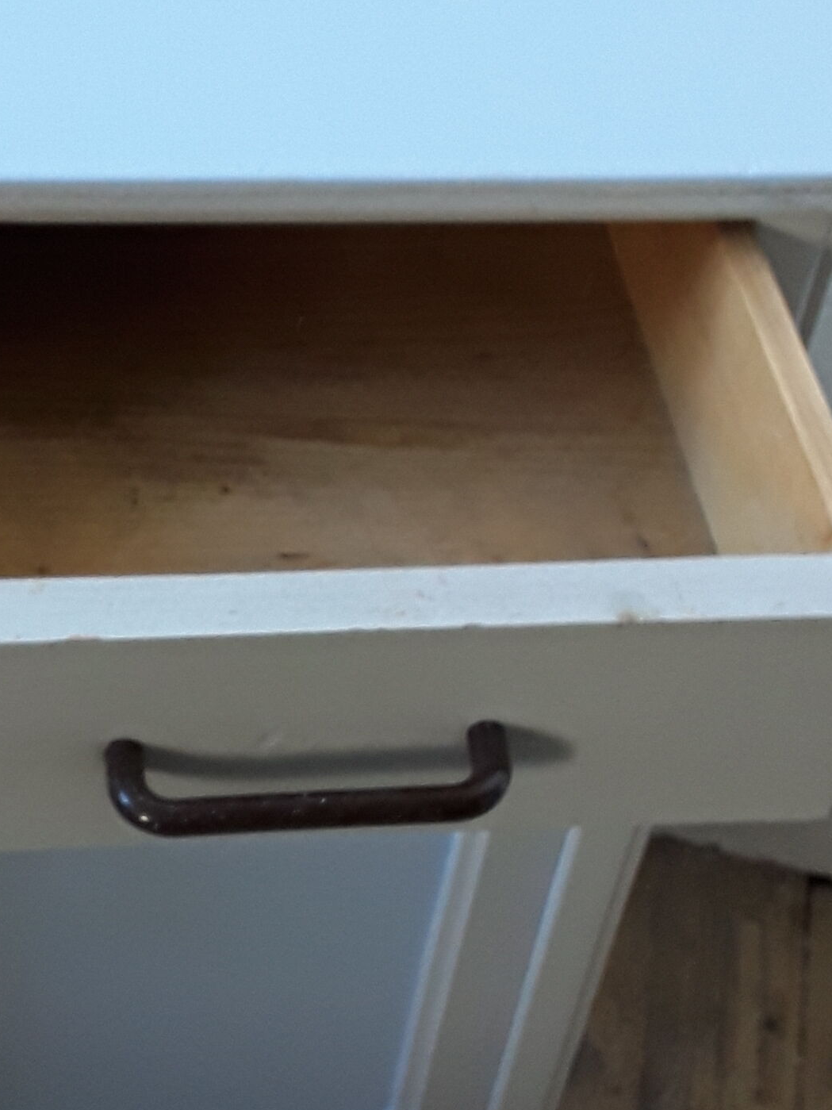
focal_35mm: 63
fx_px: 2019
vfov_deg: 30.7
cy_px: 608
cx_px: 212
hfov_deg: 23.1
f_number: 1.9
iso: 100
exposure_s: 1/33
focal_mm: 2.91
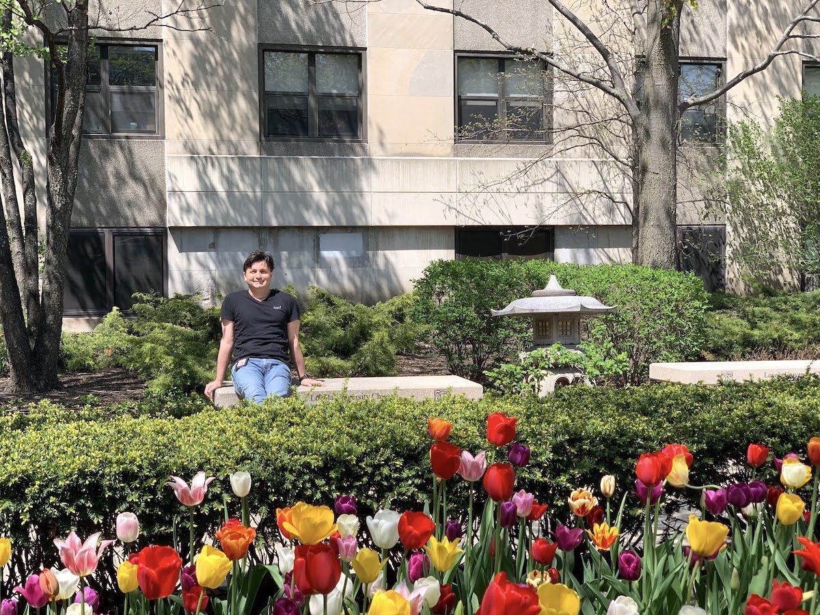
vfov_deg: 28.0
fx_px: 1232
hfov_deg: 36.8
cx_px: 410
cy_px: 308
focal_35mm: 52
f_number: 2.4
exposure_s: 1/545
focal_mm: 6
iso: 16
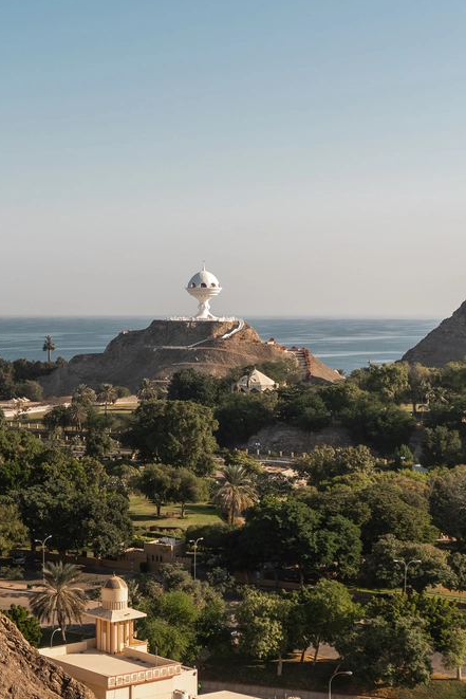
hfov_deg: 22.2
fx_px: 1145
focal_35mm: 59
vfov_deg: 33.9
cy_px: 348
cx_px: 15
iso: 100
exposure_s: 1/1000
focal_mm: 26
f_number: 4
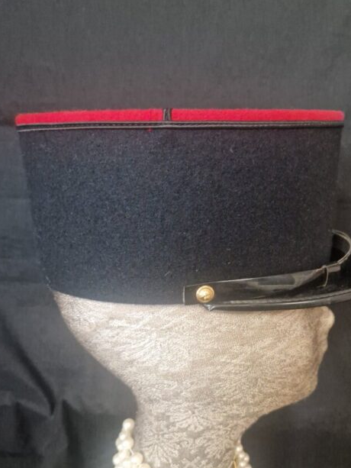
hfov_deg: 46.4
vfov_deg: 59.5
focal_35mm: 30
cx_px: 219
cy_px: 279
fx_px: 405
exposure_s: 1/50
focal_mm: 5.4
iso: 640
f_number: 1.8
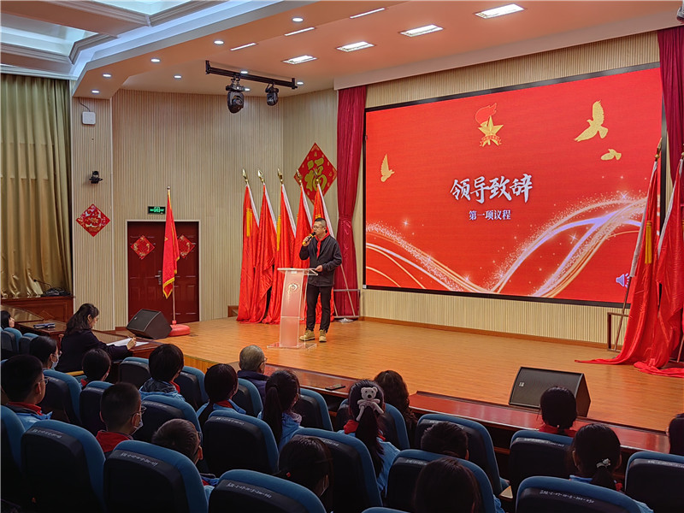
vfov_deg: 38.7
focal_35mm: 37
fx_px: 731
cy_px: 256
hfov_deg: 50.1
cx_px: 342
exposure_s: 1/100
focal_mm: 5.52
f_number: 1.9
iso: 64
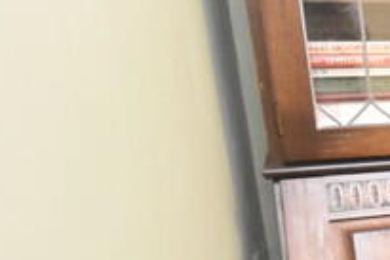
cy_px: 206
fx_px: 813
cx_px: 826
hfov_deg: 17.3
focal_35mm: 75
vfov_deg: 18.1
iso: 3600
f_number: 4
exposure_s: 1/60
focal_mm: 10
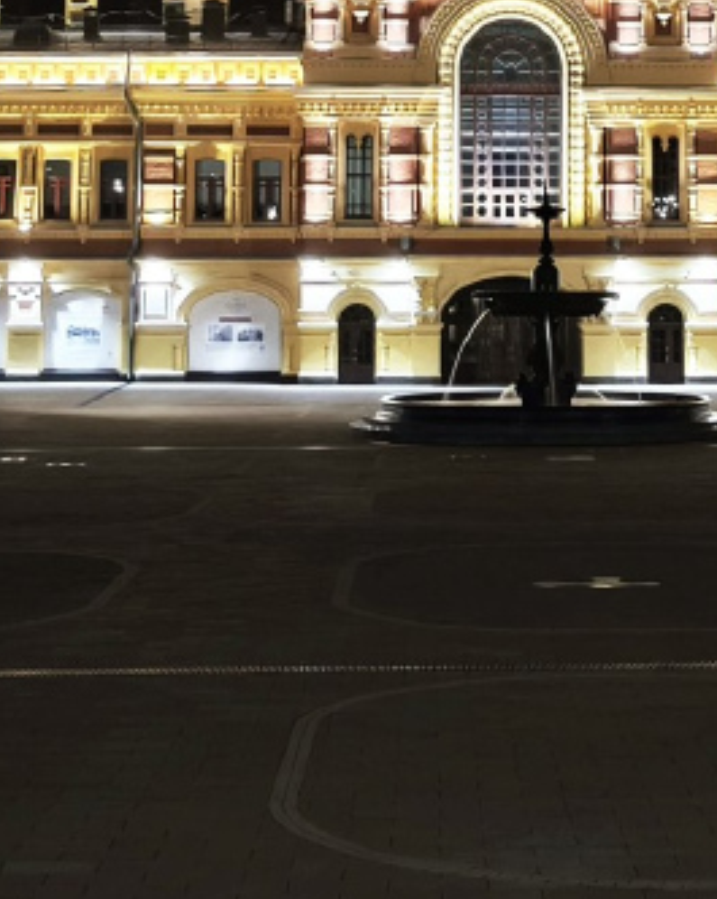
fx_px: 2337
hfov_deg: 17.4
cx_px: 517
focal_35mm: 88
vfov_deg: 20.7
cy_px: -85
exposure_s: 1/20
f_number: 1.7
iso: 3200
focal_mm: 5.35
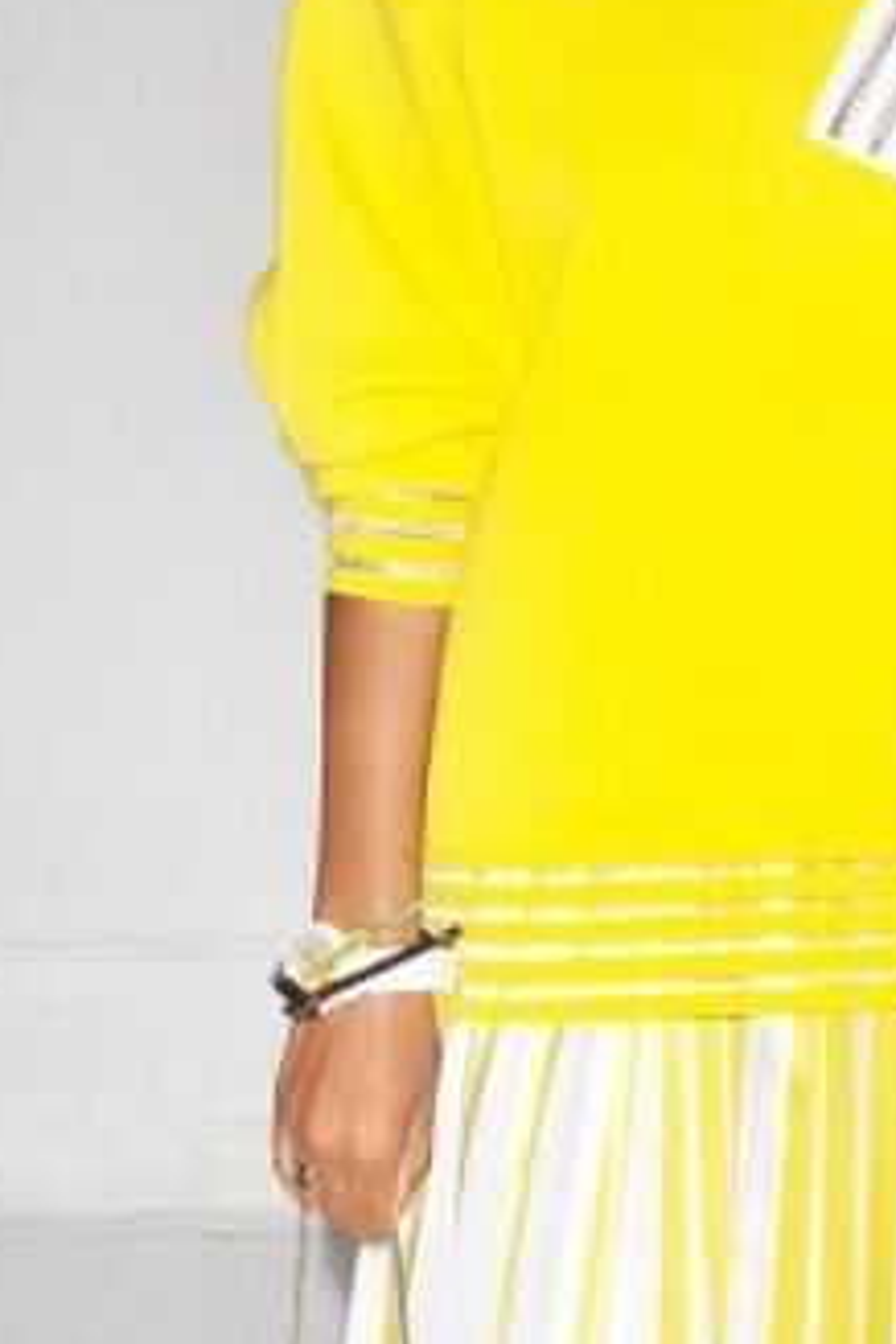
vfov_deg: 19.8
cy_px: 730
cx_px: 703
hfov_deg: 13.2
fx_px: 3845
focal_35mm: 103
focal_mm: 34
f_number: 7.1
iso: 320
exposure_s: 1/160
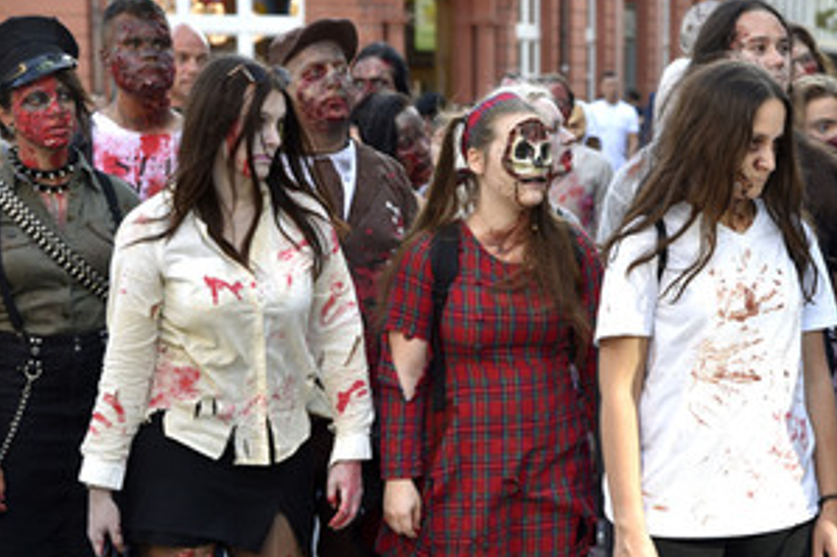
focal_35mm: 128
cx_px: 533
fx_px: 2974
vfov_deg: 10.7
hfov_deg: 16.0
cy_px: 400
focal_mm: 85
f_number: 5.6
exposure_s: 1/125
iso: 400
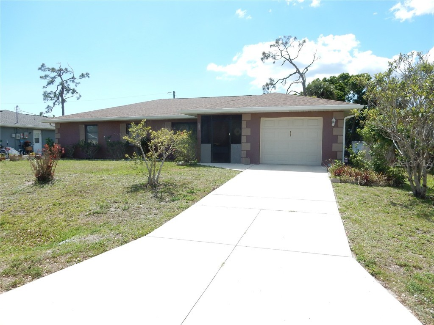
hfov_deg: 69.4
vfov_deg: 54.9
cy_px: 162
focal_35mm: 25
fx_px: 313
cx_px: 217
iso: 125
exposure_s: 1/1000
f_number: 3.7
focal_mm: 4.5
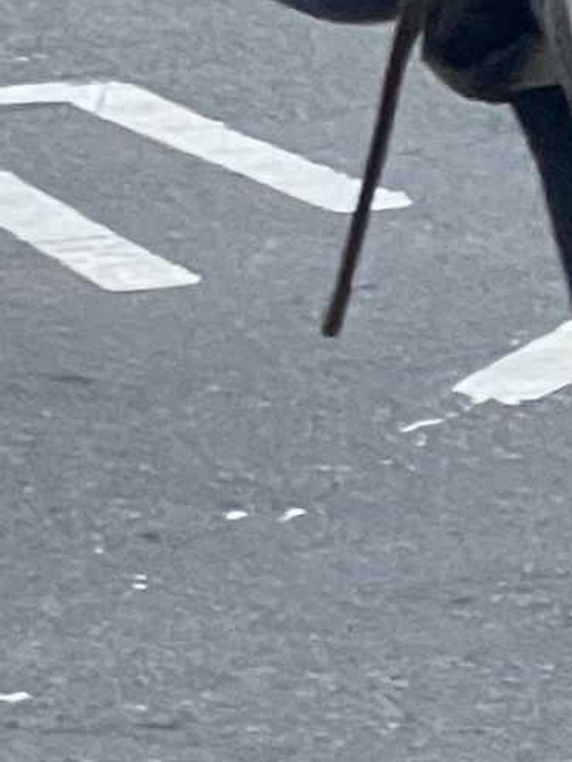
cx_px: -124
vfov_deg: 6.9
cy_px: -1065
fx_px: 5946
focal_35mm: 270
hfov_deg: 5.5
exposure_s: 1/81
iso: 200
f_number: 2
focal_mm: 6
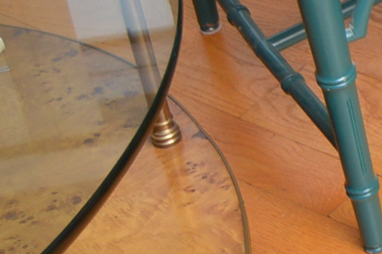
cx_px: 970
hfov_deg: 10.2
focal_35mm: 171
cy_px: -223
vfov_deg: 7.7
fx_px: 1813
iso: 200
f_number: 3.5
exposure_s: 1/160
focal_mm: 18
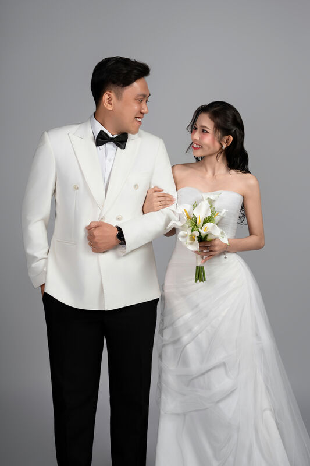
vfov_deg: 28.8
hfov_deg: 19.4
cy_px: 233
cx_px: 155
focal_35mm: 70
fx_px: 904
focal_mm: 70
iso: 125
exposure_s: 1/160
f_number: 5.6
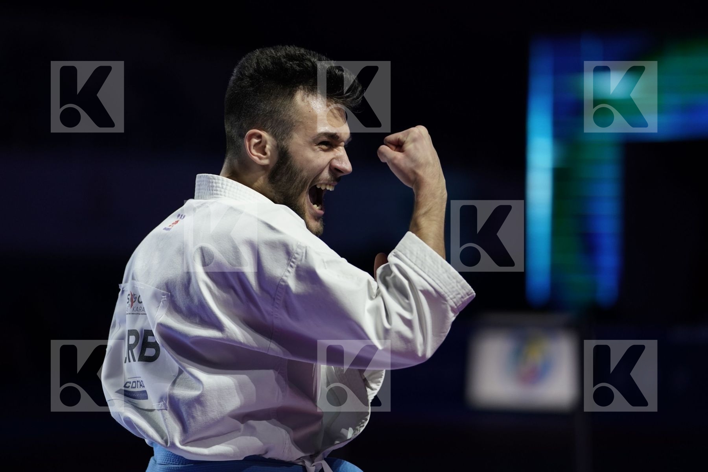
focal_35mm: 170
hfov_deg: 12.1
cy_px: 236
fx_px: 3343
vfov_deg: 8.1
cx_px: 354
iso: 1000
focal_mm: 170
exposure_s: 1/500
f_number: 2.8
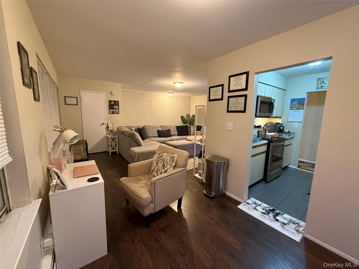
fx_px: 145
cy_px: 134
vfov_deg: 85.7
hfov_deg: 102.1
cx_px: 180
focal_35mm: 14
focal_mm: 2.22
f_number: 2.2
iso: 400
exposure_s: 1/60
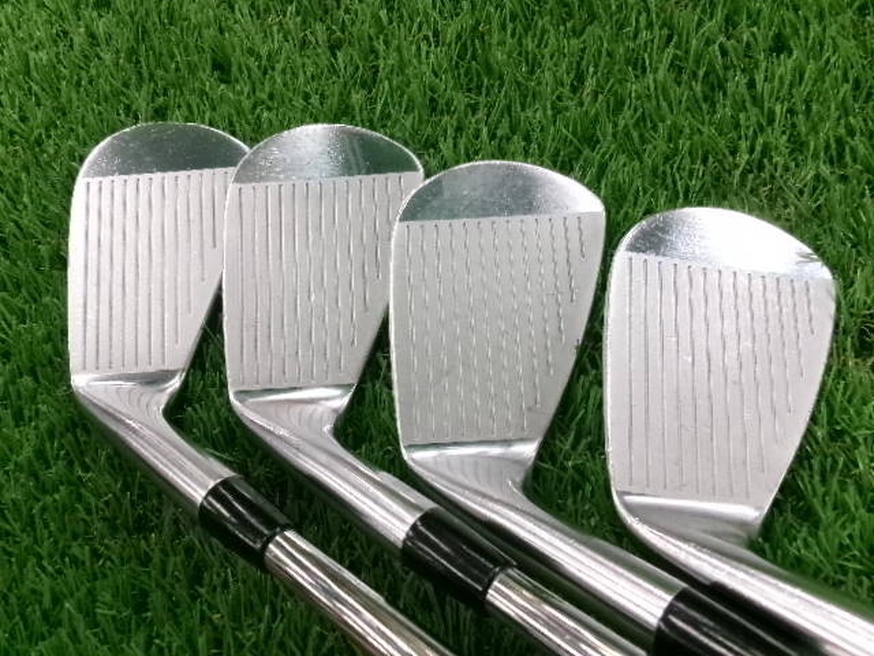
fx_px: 707
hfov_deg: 63.4
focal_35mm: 28
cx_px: 437
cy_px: 328
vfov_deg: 49.7
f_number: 3.9
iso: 800
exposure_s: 1/85
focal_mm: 5.1
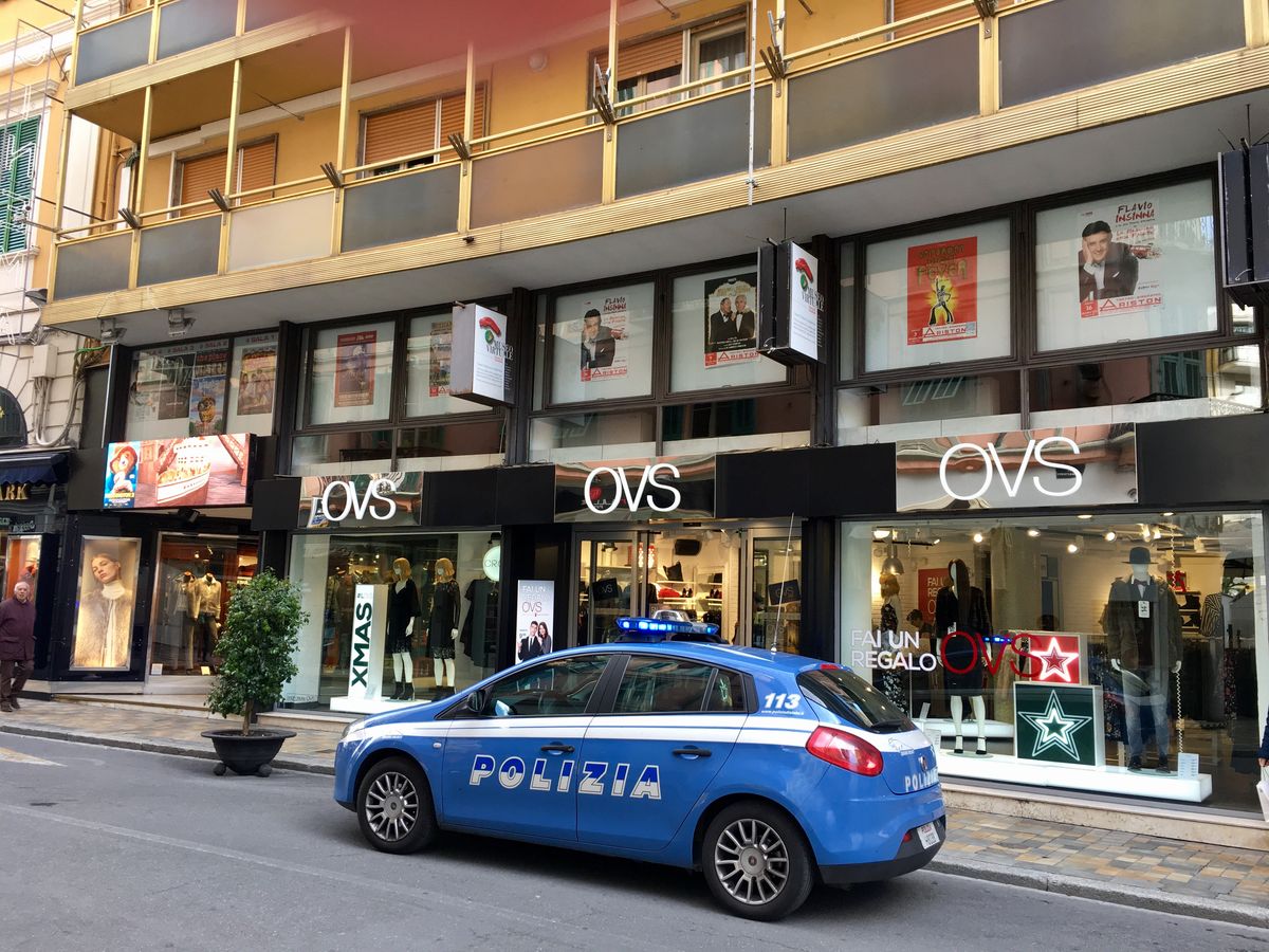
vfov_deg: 48.2
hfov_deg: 61.7
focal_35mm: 29
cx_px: 634
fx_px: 1063
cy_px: 476
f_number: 2.2
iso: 40
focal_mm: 4.15
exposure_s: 1/100
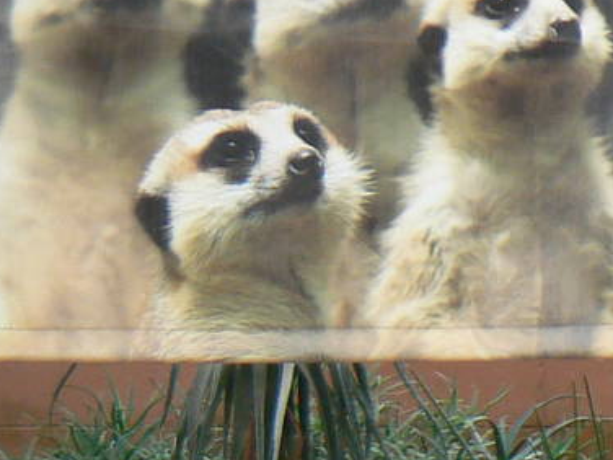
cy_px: -150
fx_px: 2709
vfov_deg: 9.5
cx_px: 1084
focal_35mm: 153
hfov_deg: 11.9
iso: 100
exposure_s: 1/30
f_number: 2.8
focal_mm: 6
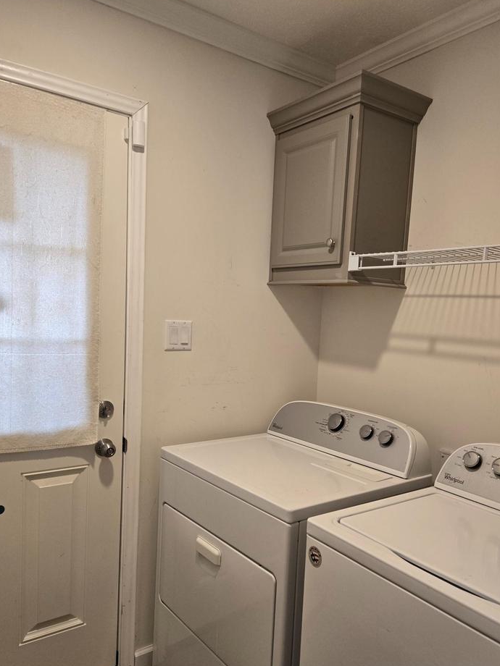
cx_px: 252
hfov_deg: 51.4
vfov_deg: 65.0
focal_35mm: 27
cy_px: 381
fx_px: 520
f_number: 1.8
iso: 160
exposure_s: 1/120
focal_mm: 5.4
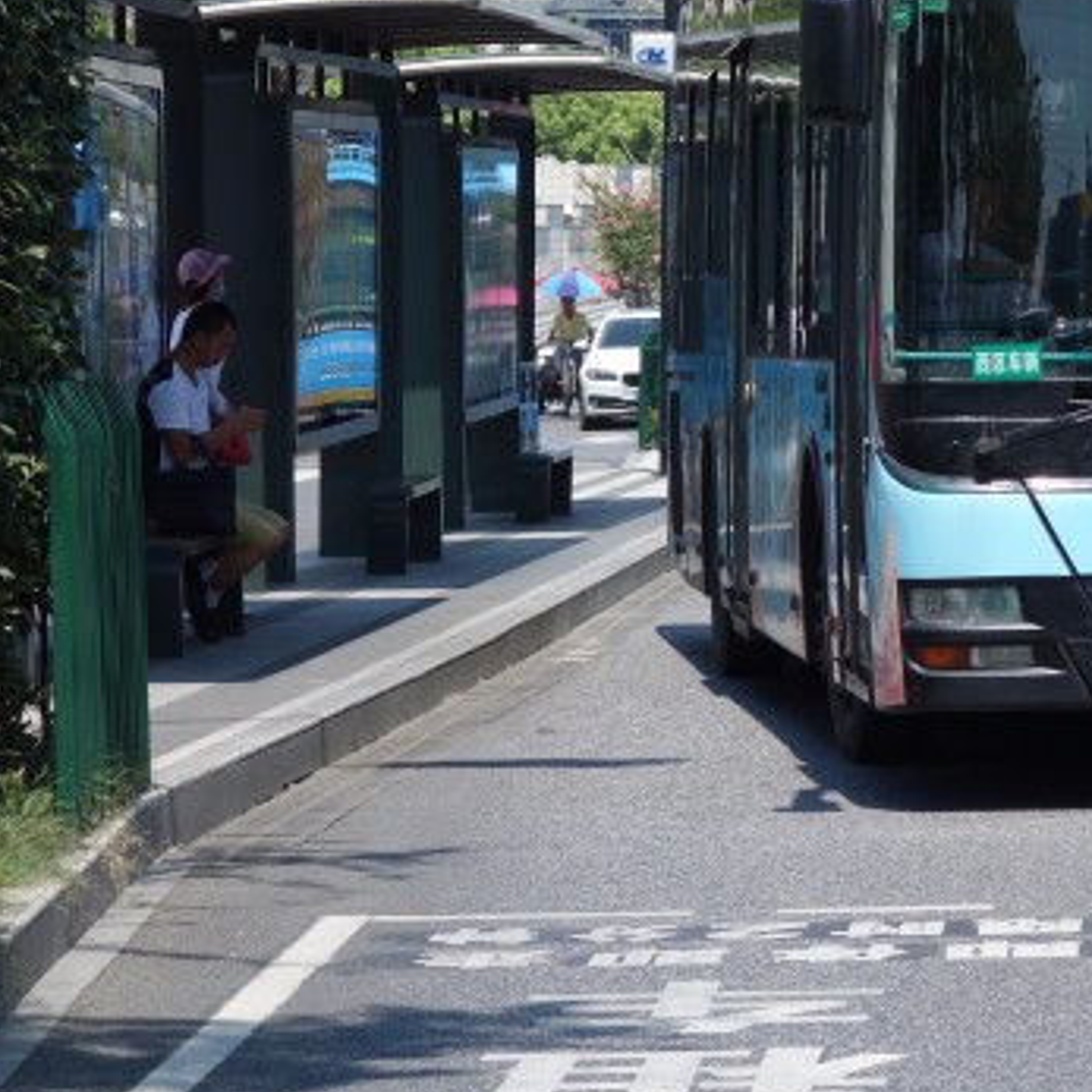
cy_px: 363
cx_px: 1105
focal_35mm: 196
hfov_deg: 8.9
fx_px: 6995
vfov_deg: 8.9
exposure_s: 1/400
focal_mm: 37.1
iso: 125
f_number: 5.6
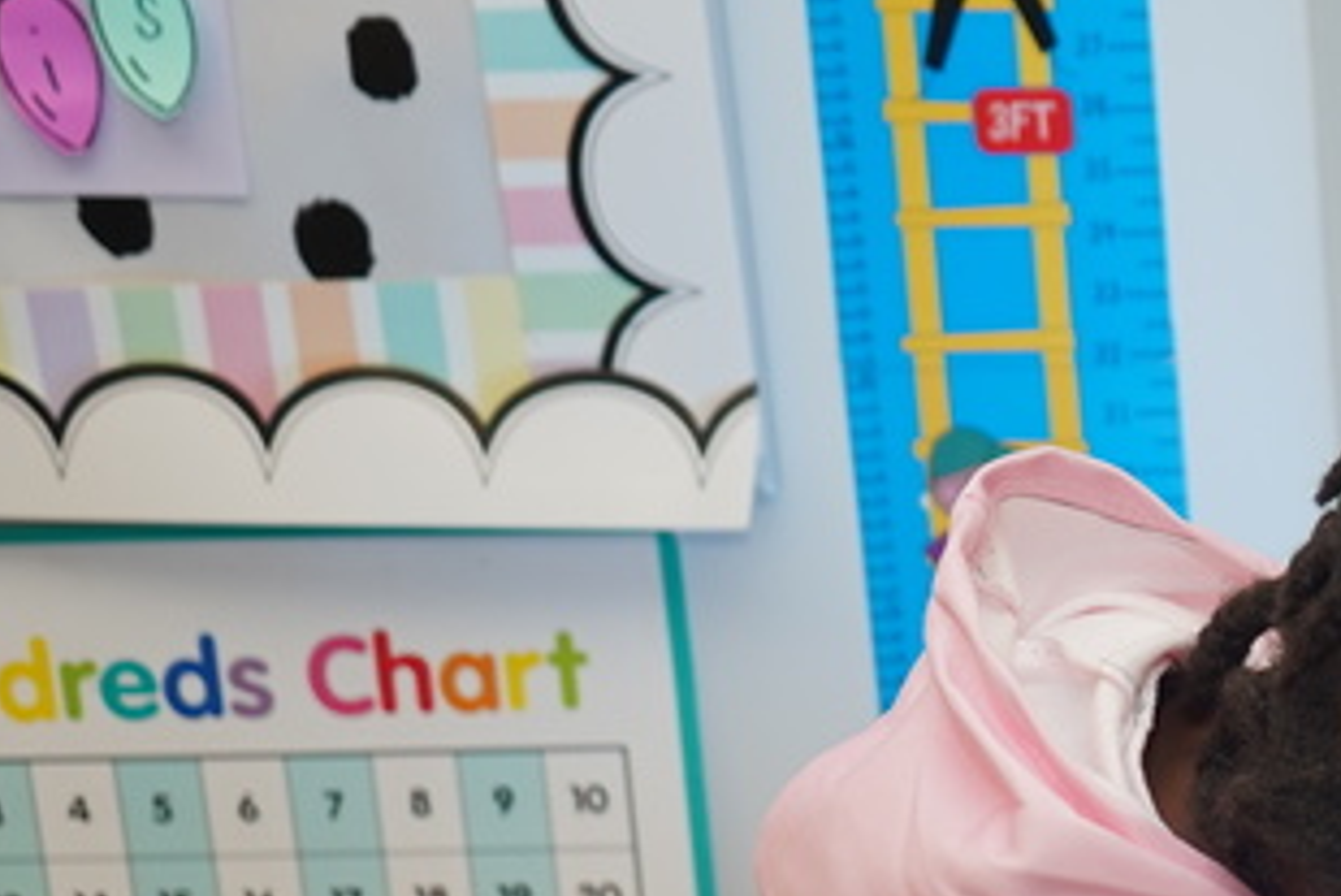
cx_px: 1860
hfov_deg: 16.1
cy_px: 1115
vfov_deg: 11.3
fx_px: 4435
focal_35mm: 119
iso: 320
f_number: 4
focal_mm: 36
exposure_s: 1/60
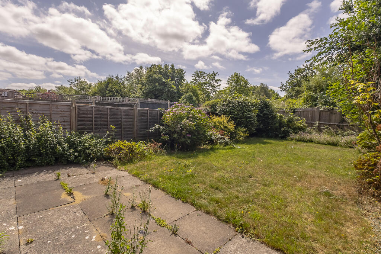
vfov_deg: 77.3
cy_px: 127
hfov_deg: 100.4
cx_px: 190
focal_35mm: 15
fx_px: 159
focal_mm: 10
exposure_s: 1/1700
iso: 500
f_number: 7.1
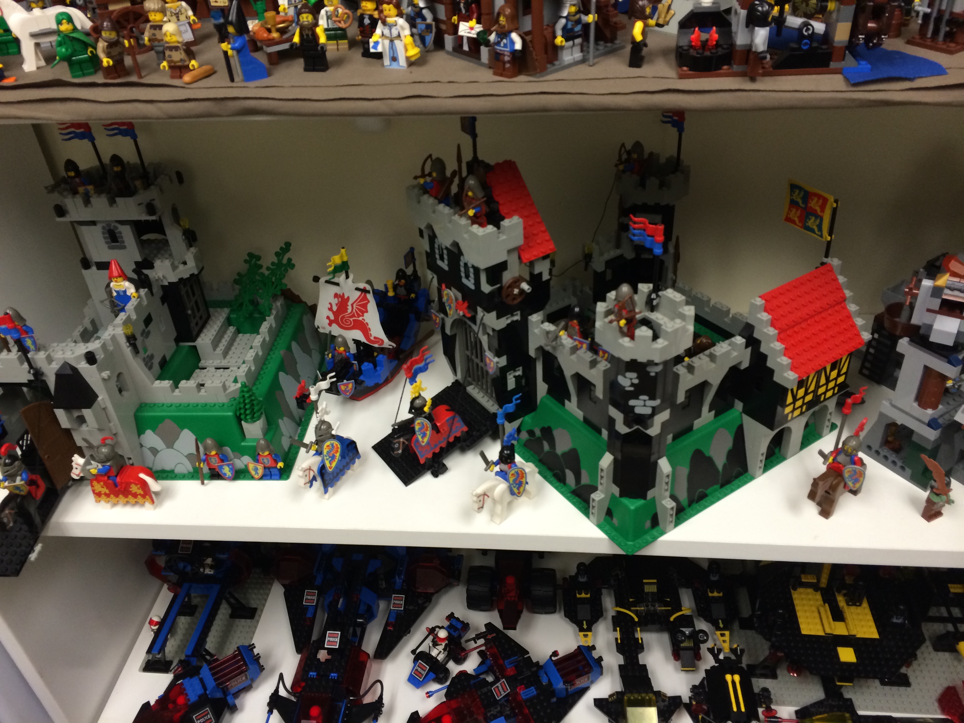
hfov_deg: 60.0
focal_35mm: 30
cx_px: 482
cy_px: 362
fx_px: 835
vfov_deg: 46.8
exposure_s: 1/30
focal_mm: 4.12
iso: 64
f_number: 2.2
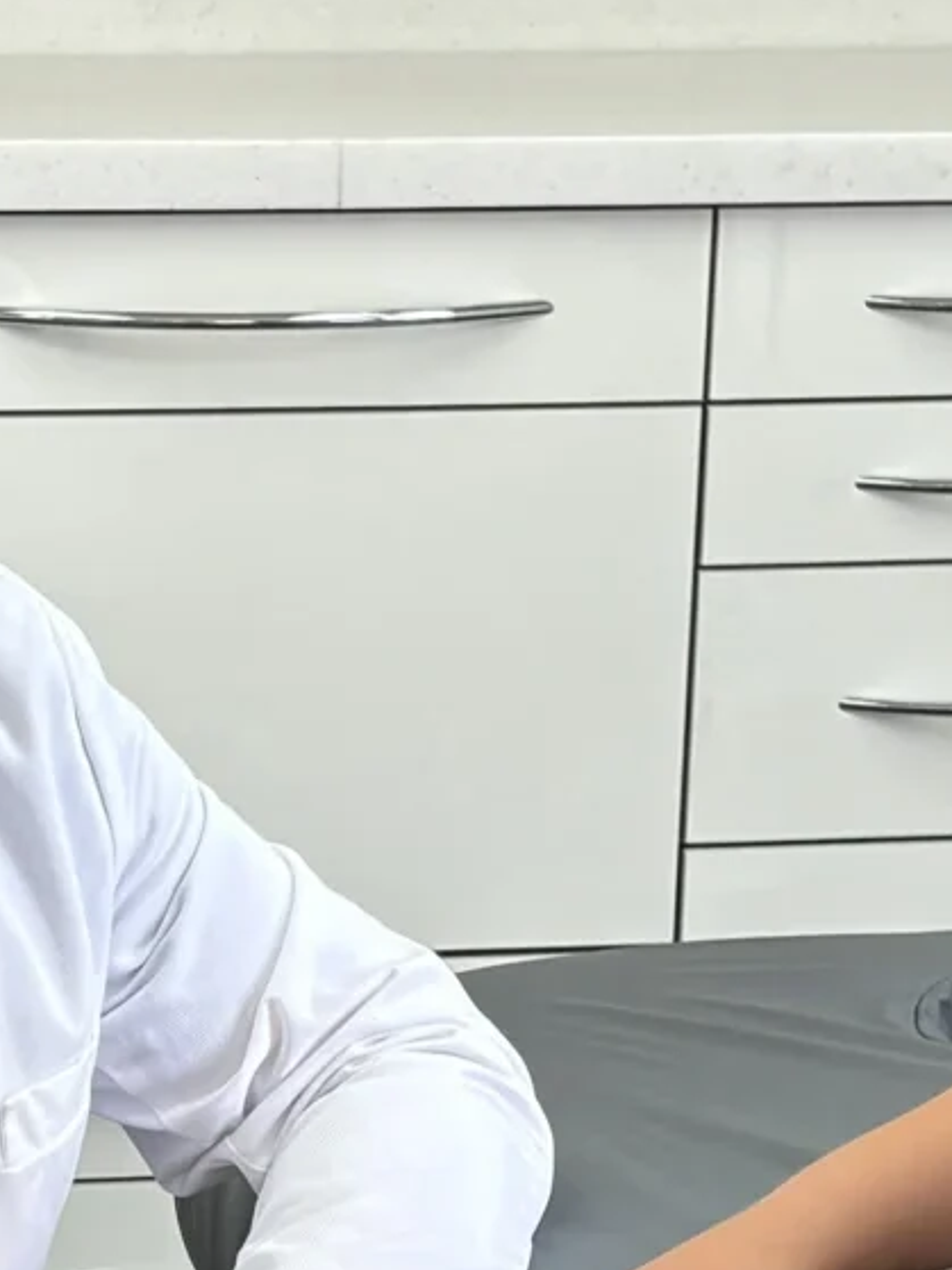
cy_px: 1247
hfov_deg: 12.4
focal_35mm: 119
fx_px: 4365
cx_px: 200
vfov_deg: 16.2
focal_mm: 5.96
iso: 50
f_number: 1.6
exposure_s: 1/100
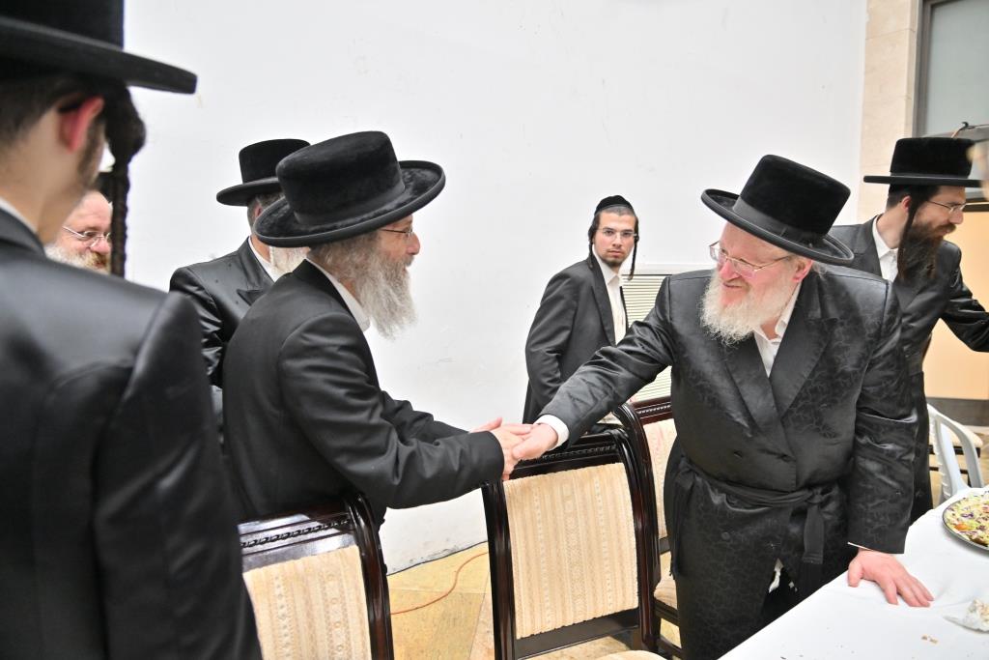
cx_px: 494
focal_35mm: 24
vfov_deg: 53.1
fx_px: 659
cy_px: 330
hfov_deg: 73.7
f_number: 4
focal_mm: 24
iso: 1600
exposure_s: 1/200
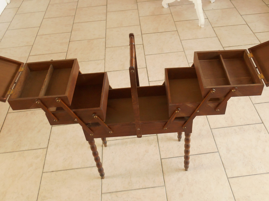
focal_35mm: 26
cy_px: 100
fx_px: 202
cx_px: 134
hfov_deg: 67.3
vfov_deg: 53.1
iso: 140
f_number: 3.4
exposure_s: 1/30
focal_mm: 4.7
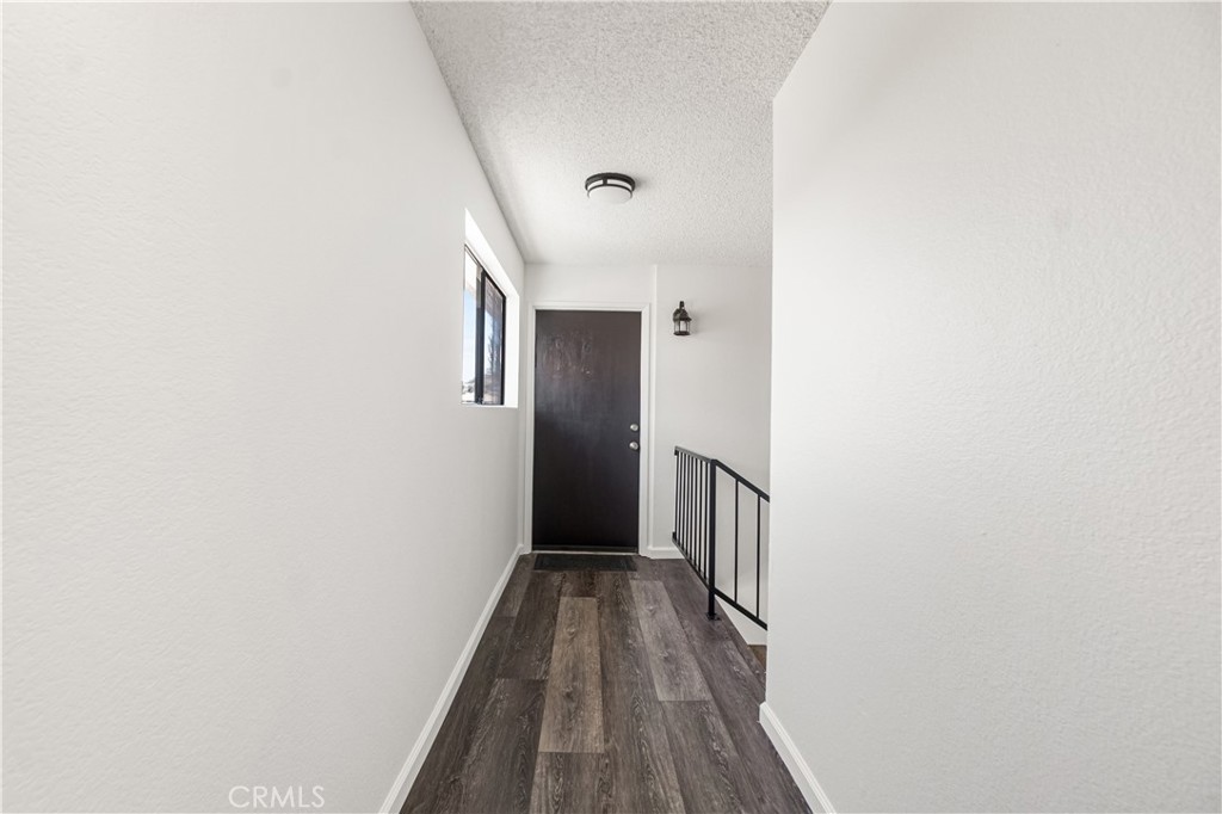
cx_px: 611
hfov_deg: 100.4
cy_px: 407
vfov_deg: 77.3
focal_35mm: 15
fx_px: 509
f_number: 7.1
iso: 320
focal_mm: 10
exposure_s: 1/15
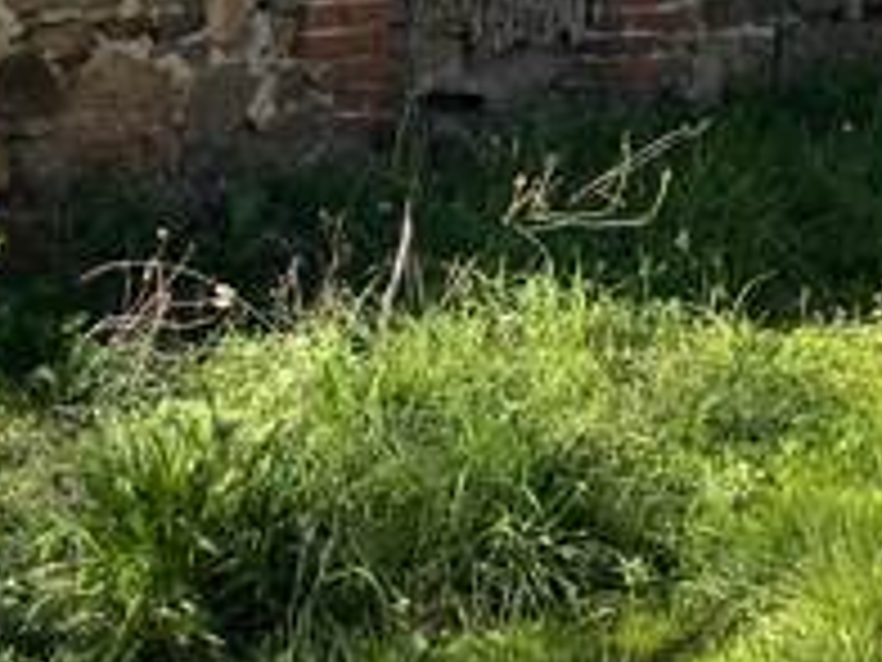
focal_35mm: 106
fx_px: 2701
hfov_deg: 18.4
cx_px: 657
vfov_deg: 13.5
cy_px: -176
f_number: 1.6
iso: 50
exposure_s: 1/1441
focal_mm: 5.1
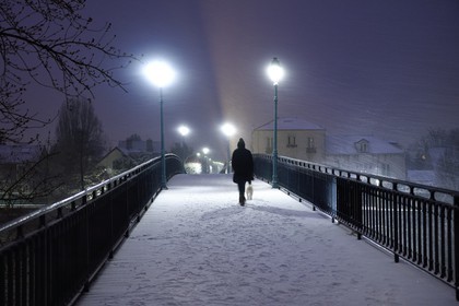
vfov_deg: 26.0
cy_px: 153
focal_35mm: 52
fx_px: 663
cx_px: 230
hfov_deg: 38.2
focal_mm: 52
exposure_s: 1/10
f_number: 3.5
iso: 800
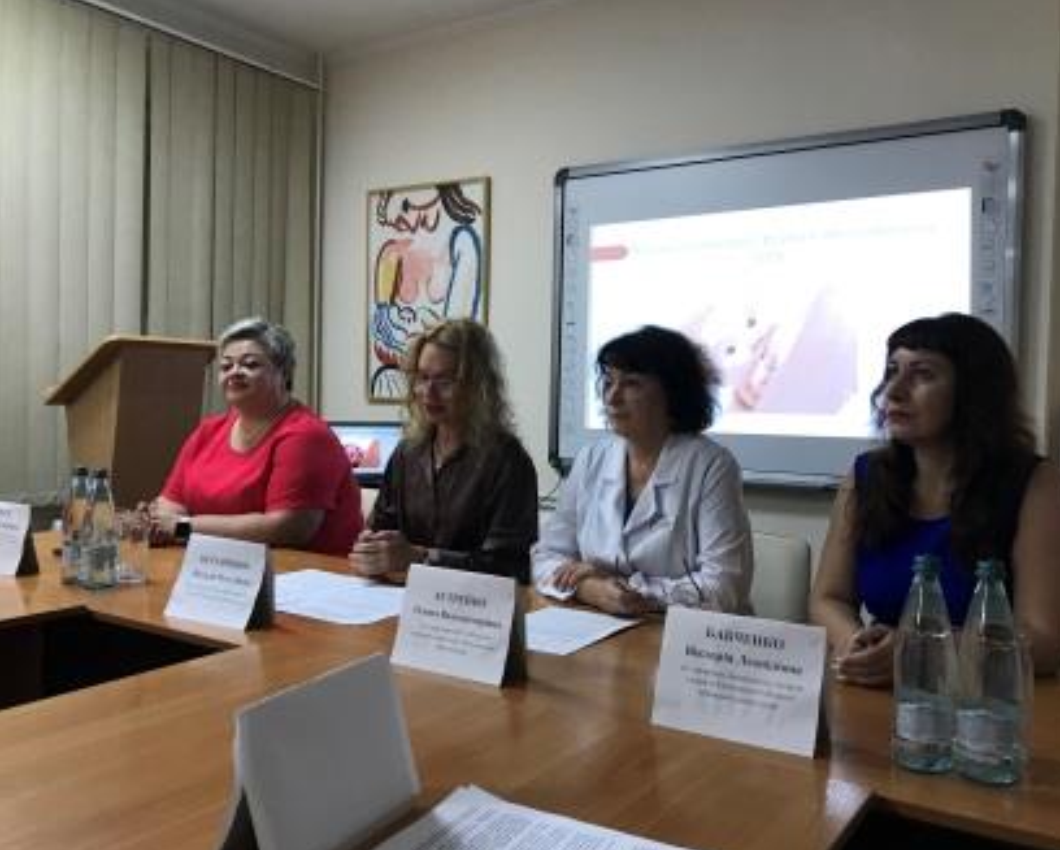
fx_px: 942
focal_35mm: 30
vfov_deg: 48.6
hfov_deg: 58.6
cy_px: 426
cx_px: 577
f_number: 1.8
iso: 40
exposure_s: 1/24
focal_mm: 3.99
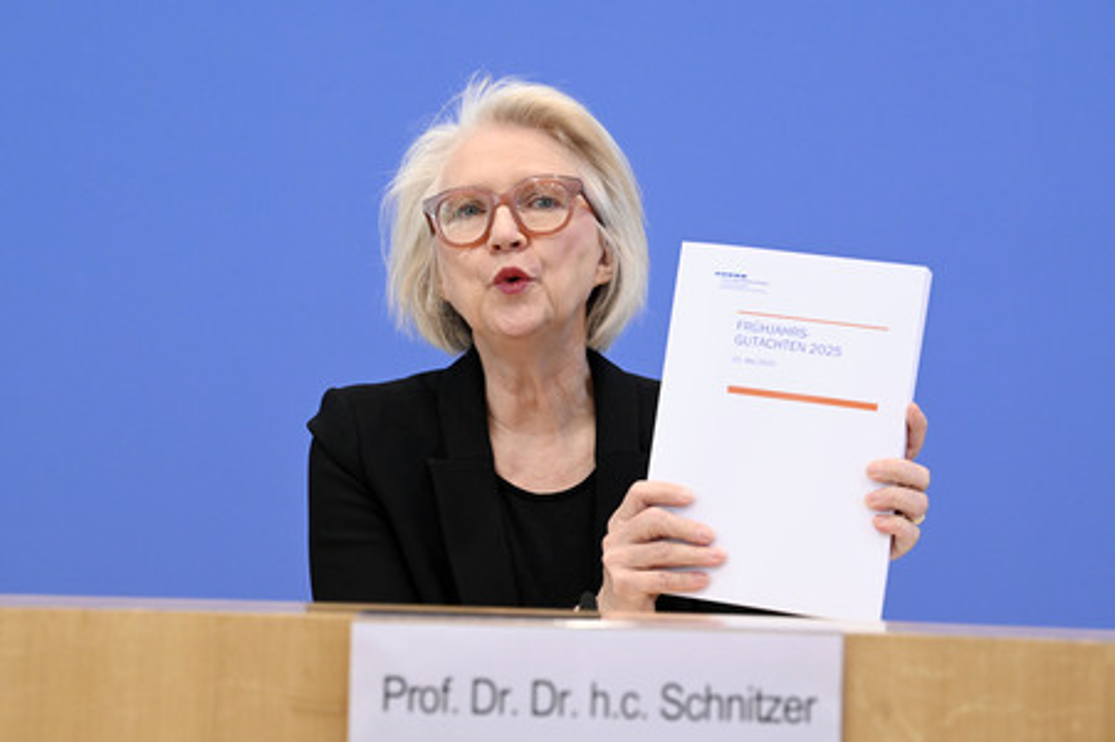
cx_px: 558
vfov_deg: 14.8
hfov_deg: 22.2
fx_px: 2847
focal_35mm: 92
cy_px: 371
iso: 4000
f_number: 5.6
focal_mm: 92
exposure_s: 1/640
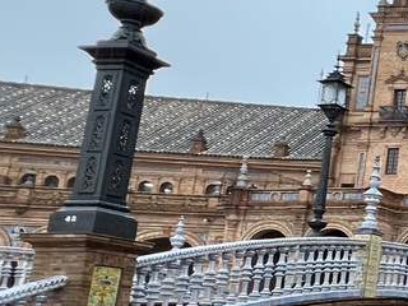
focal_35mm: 61
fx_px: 719
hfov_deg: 18.7
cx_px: 829
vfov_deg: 23.8
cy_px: 217
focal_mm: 1.57
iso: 64
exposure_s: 1/99
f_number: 1.8
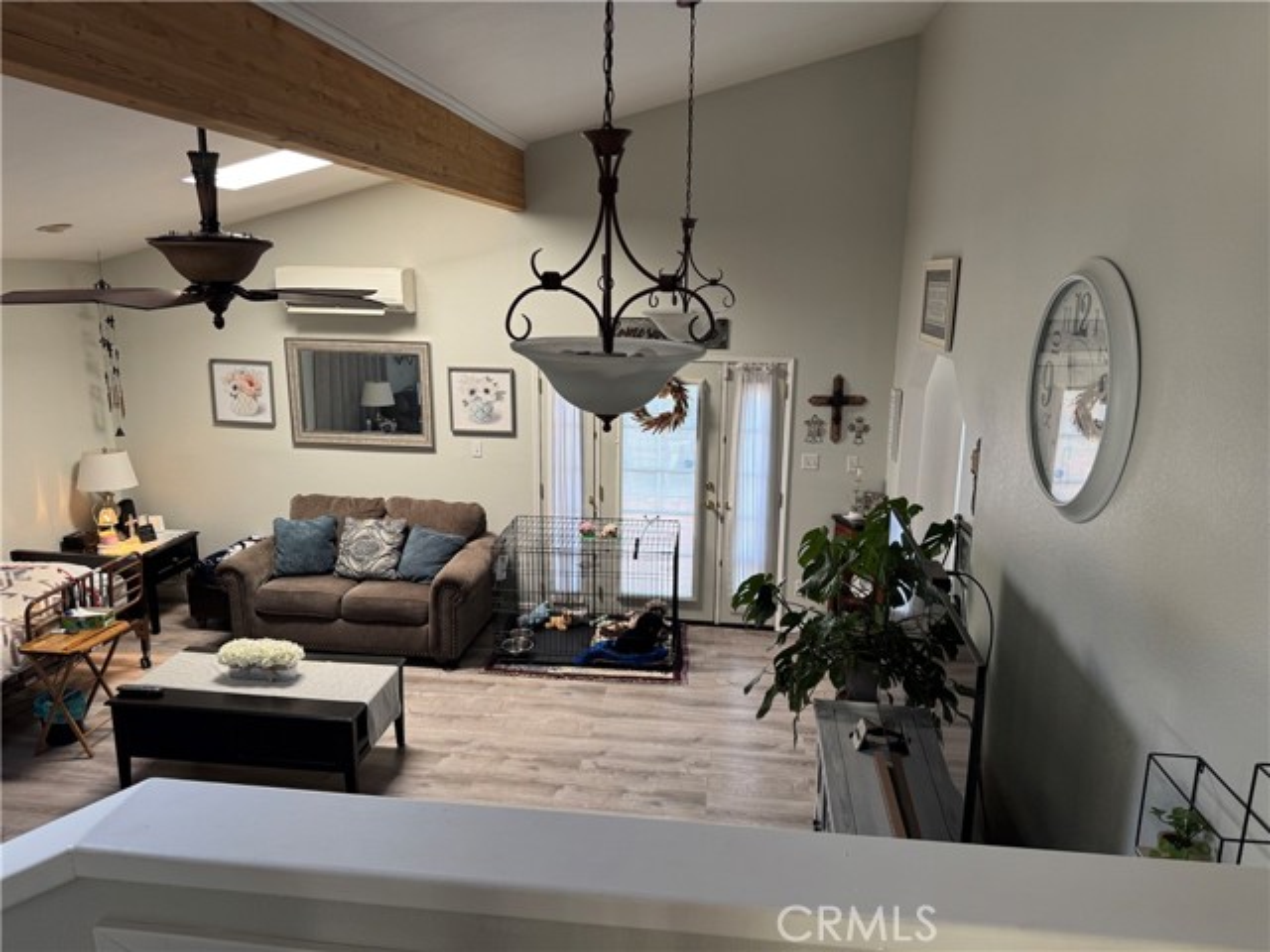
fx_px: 881
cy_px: 476
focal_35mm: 24
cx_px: 635
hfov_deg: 71.6
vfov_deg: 56.8
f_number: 1.78
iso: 125
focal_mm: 6.76
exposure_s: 1/60
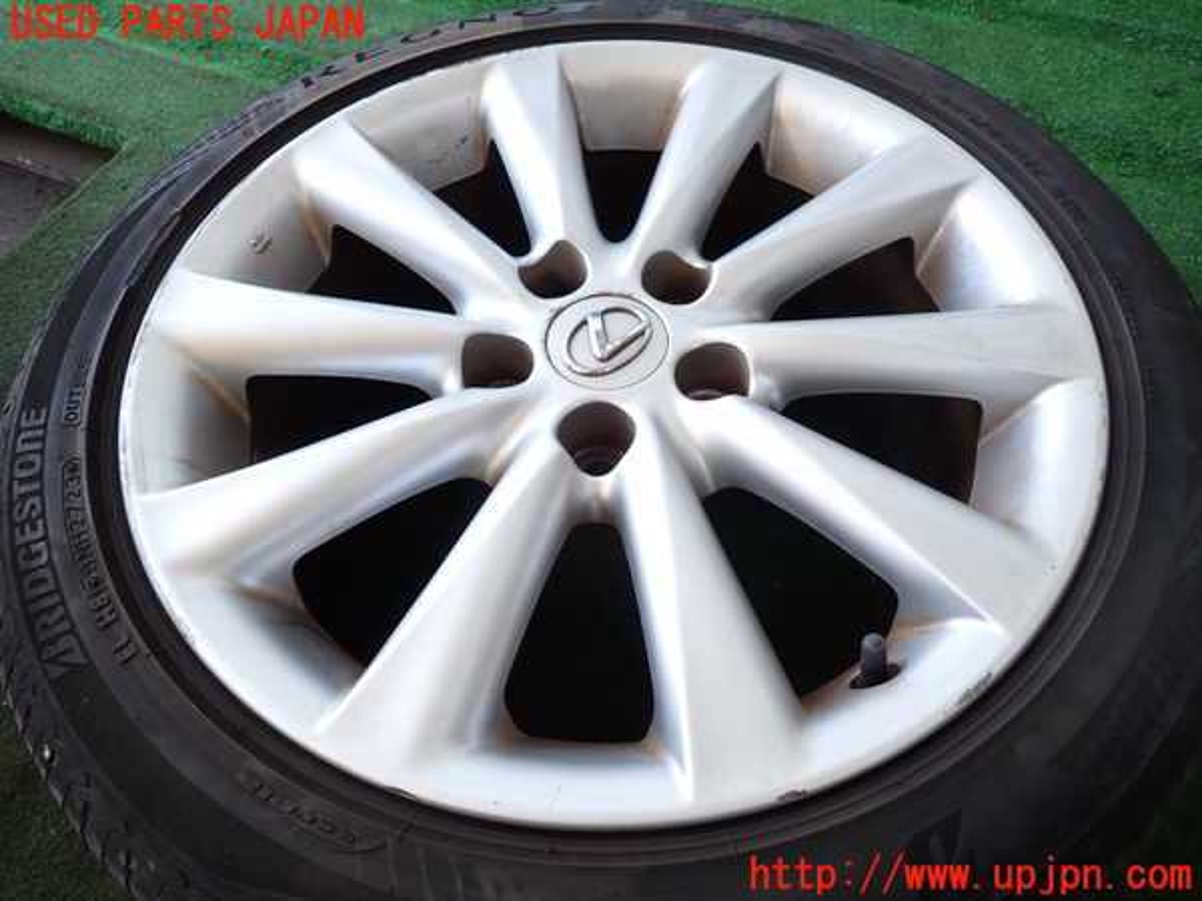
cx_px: 601
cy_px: 450
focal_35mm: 25
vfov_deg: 54.9
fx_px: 868
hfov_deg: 69.4
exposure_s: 1/60
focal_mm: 4.5
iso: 125
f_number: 2
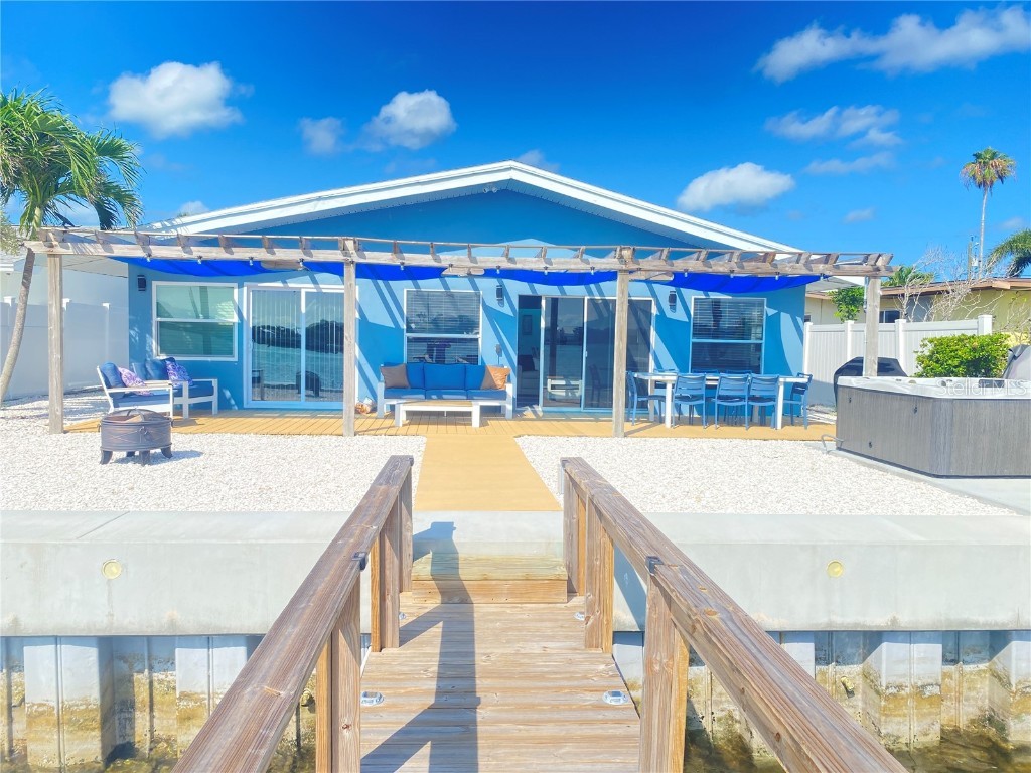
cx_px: 516
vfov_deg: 53.1
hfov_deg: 67.3
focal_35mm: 26
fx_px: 774
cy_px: 386
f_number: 1.8
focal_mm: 4.25
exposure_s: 1/1727
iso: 32
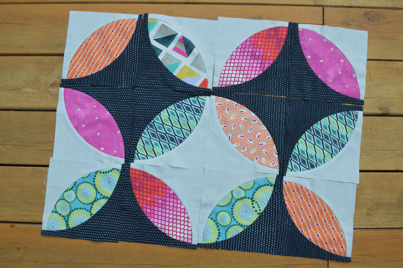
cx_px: 202
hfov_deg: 62.0
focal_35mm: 30
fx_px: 336
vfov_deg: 43.5
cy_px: 134
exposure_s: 1/200
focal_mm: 20
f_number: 7.1
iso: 100
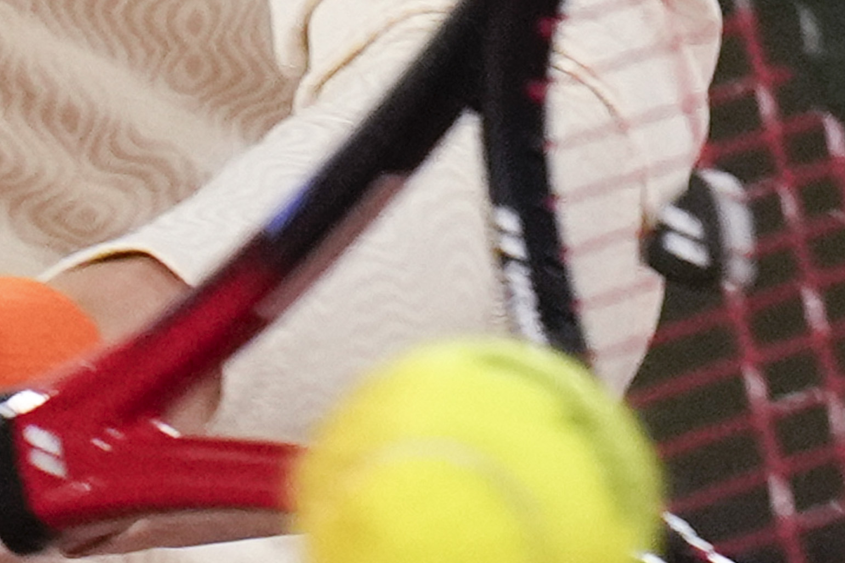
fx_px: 78946
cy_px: -702
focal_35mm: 3364
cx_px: -347
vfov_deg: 0.4
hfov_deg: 0.6
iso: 2500
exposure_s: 1/2500
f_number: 2.8
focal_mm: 400
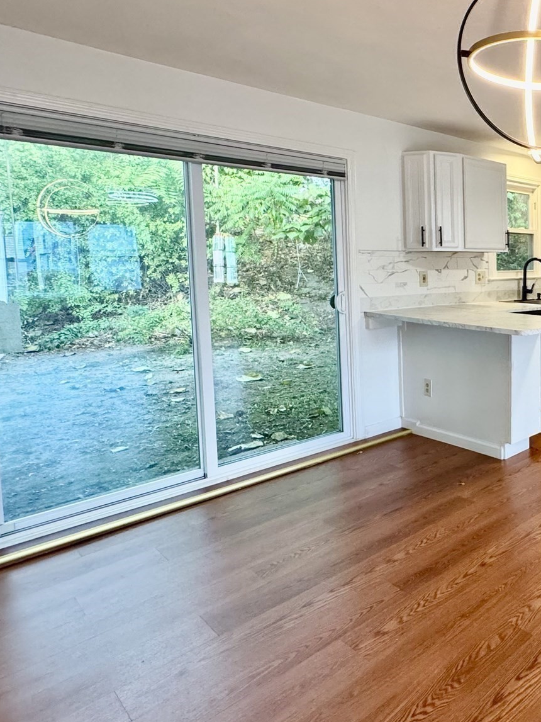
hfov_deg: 44.5
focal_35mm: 25
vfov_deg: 68.8
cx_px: 568
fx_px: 521
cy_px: 296
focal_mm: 2.22
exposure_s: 1/120
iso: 250
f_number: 2.2
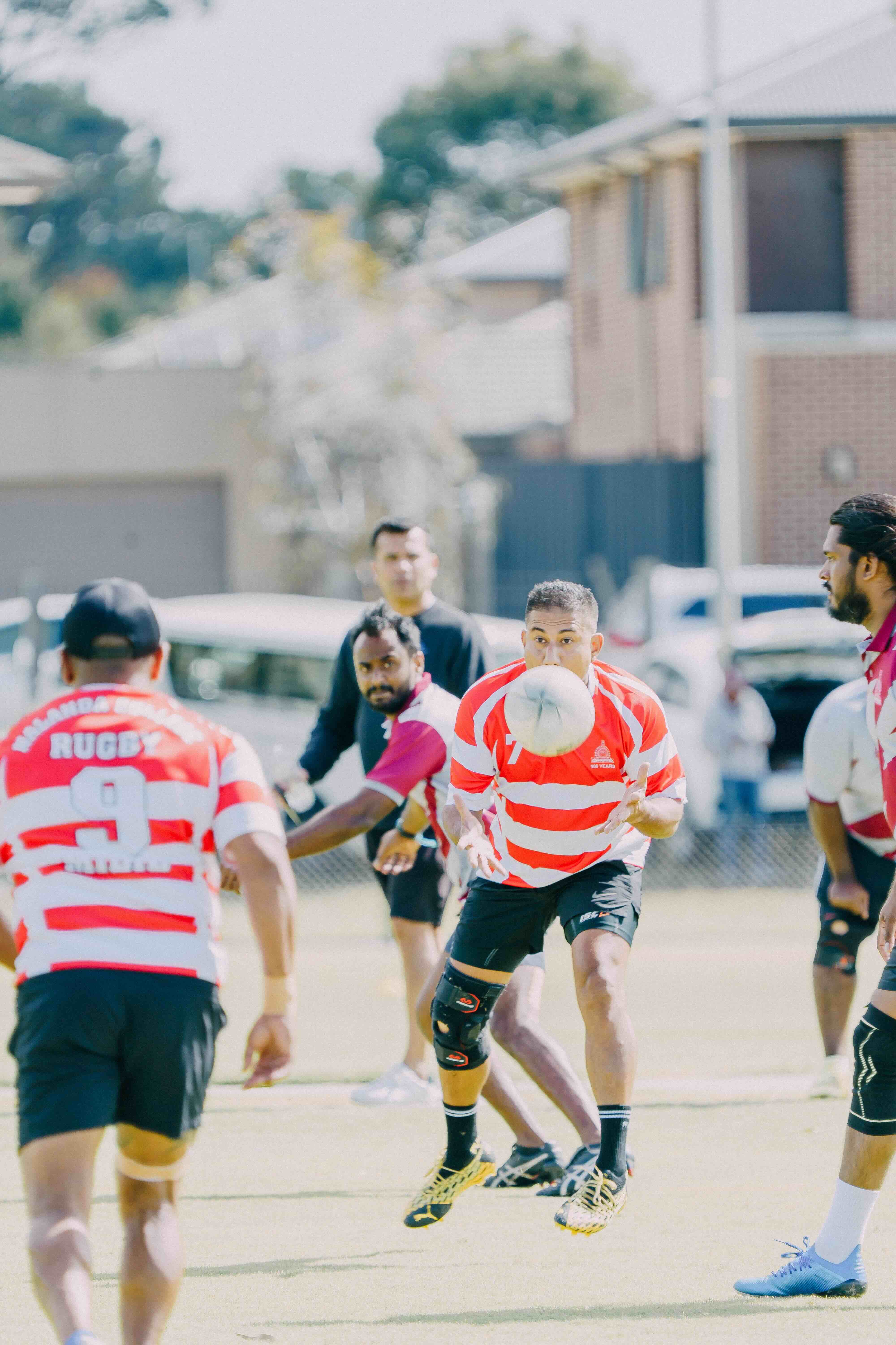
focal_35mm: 441
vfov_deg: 4.7
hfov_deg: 3.1
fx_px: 16463
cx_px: 448
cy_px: 672
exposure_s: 1/320
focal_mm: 441
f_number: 6.3
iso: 250
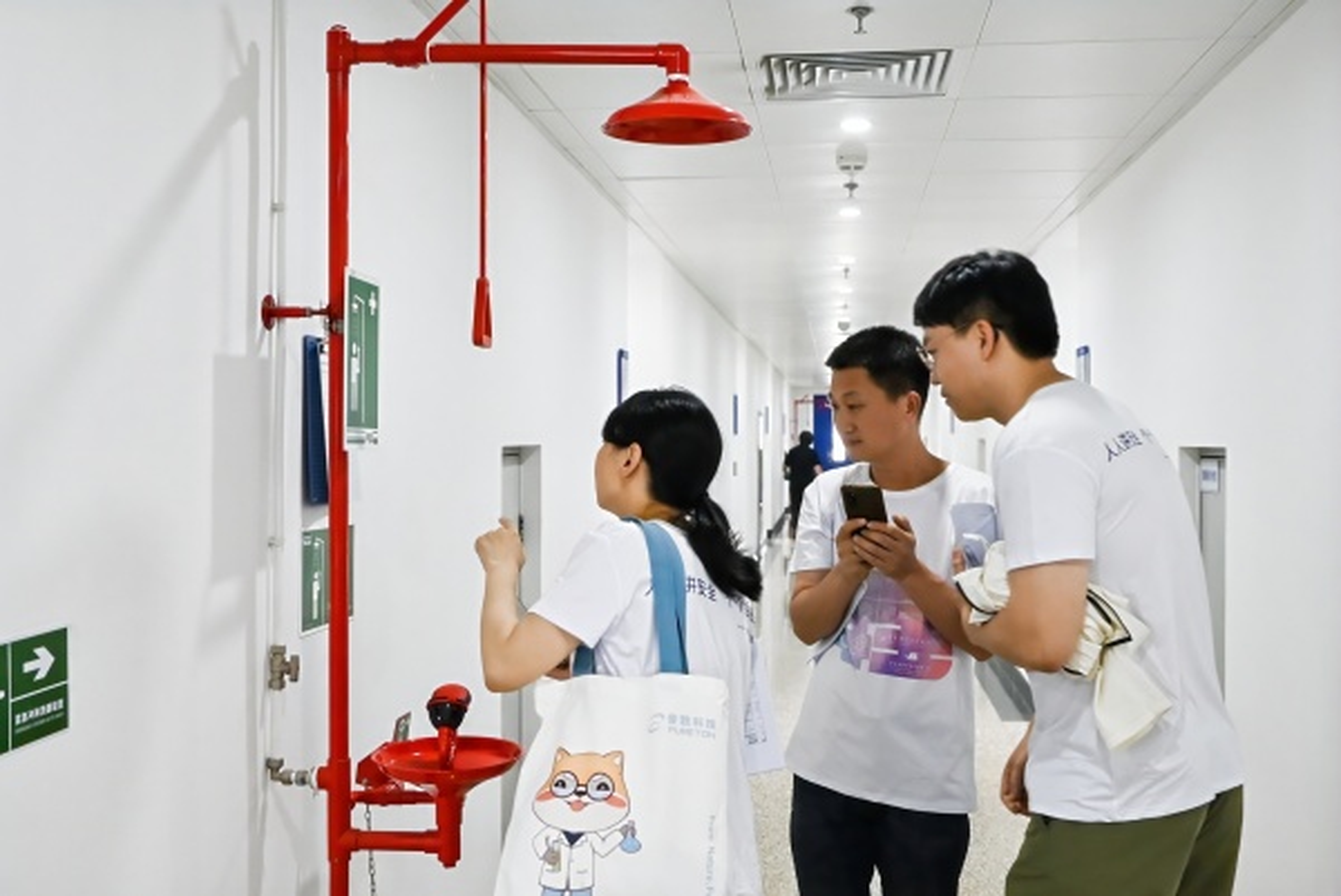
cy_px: 448
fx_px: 1342
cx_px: 670
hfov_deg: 53.1
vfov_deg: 36.9
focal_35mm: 36
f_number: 4
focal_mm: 24
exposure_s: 1/125
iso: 1100
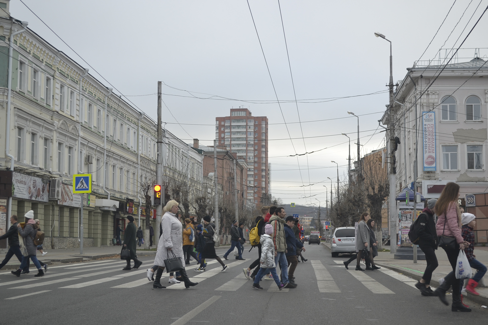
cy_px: 162
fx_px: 813
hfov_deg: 33.4
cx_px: 244
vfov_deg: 22.6
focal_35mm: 60
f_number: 5.6
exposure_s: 1/125
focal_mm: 40
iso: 220
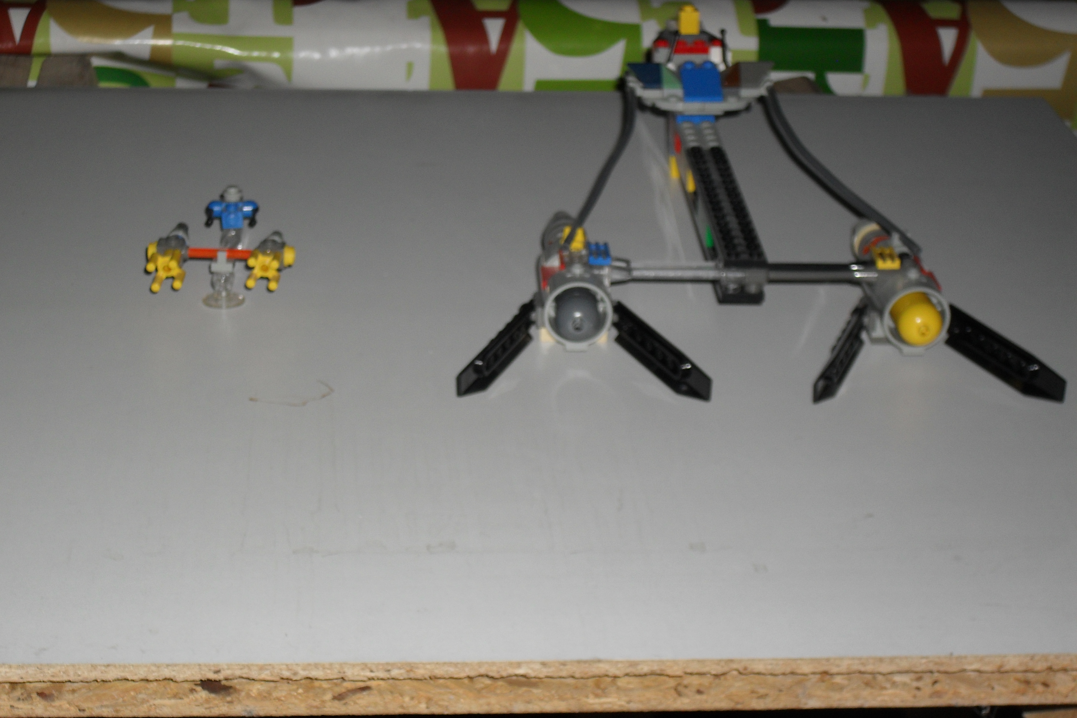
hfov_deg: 25.1
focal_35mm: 81
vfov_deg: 16.9
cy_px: 349
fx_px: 2423
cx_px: 533
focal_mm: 13.6
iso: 100
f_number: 5
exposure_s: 1/60
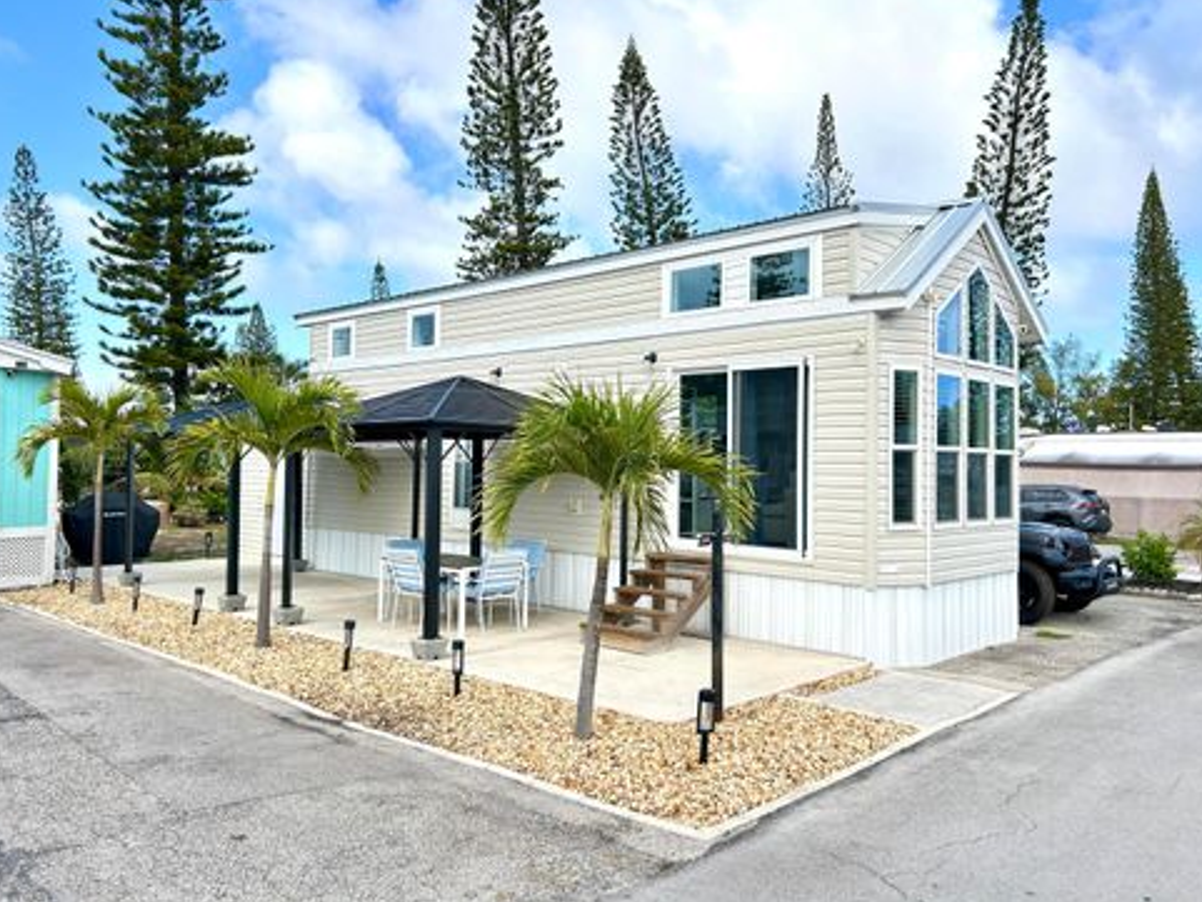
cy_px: 441
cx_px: 602
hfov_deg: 65.3
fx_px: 938
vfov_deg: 51.4
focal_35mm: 27
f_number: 1.5
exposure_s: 1/1901
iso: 50
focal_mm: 5.7
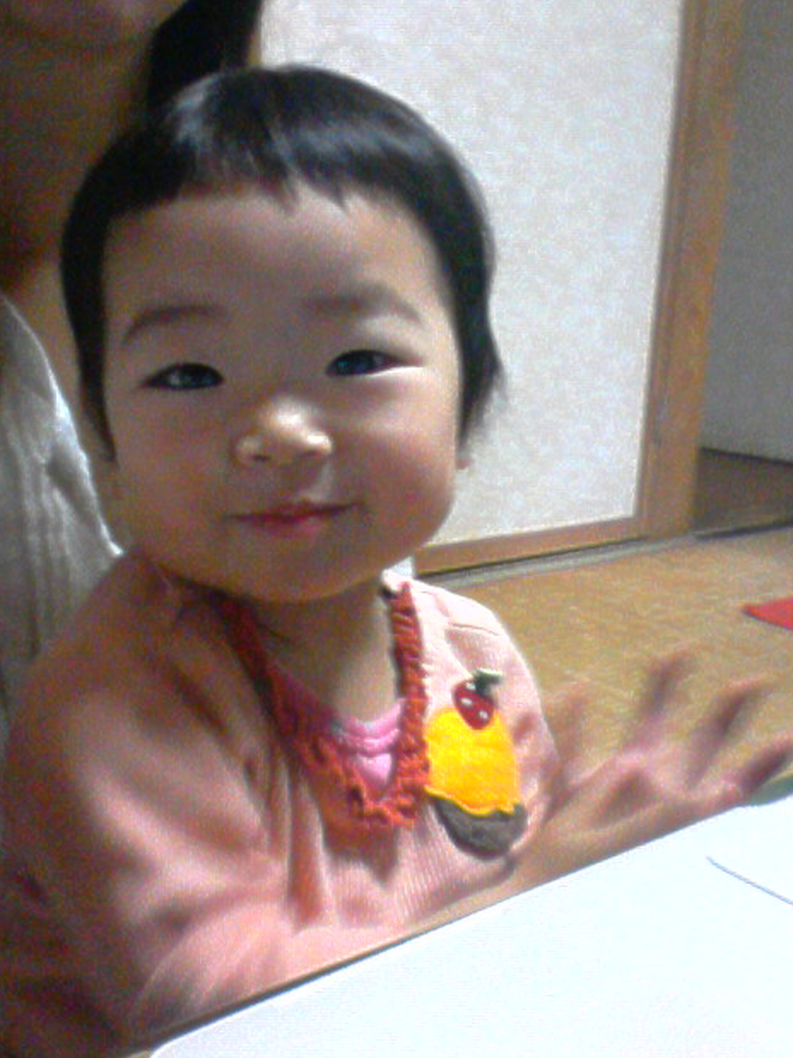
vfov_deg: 60.0
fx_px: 917
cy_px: 526
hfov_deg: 46.8
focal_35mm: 30
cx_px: 390
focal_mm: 1.5
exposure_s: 1/18.5
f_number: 2.8
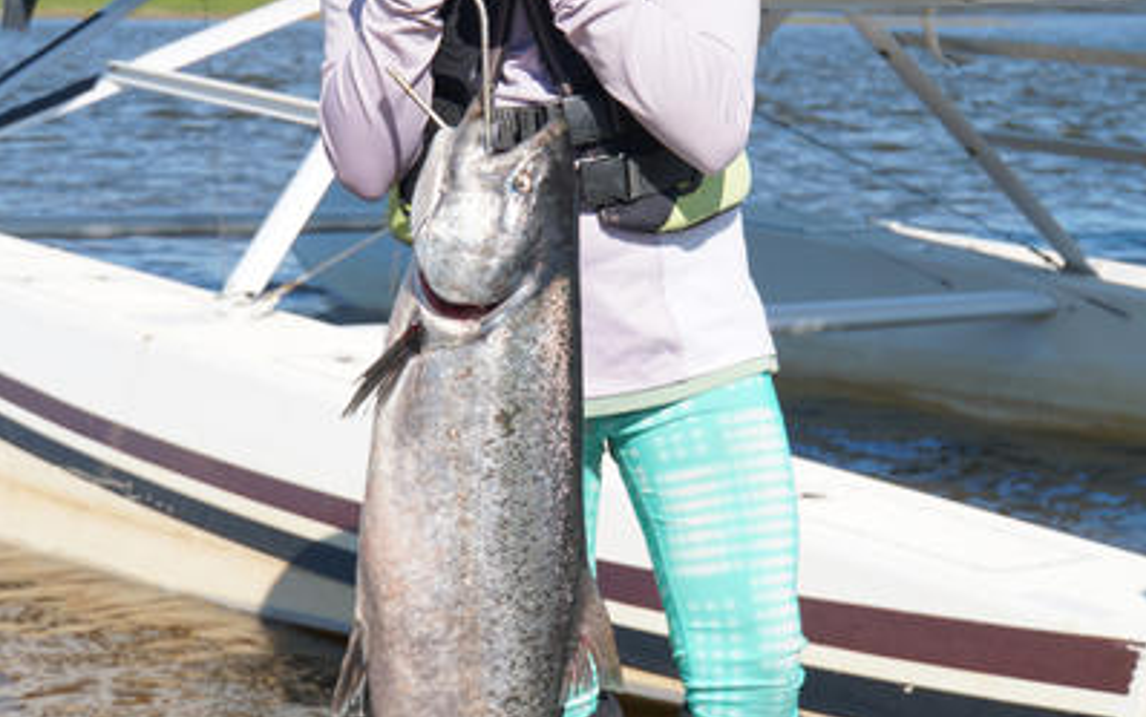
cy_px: 320
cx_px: 573
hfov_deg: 24.9
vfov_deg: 15.7
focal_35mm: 83
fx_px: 2593
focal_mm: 36
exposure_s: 1/400
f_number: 5.6
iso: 100
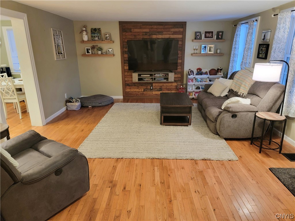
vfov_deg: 56.8
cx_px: 148
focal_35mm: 24
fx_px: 205
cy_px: 110
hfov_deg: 71.6
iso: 500
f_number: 1.8
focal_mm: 6.7
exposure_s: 1/40
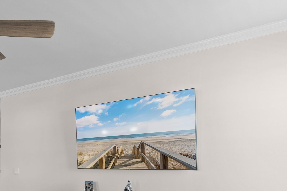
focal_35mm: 35
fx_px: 279
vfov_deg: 36.2
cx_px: 26
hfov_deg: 48.4
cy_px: 161
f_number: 4.5
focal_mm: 10
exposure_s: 1/4
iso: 100
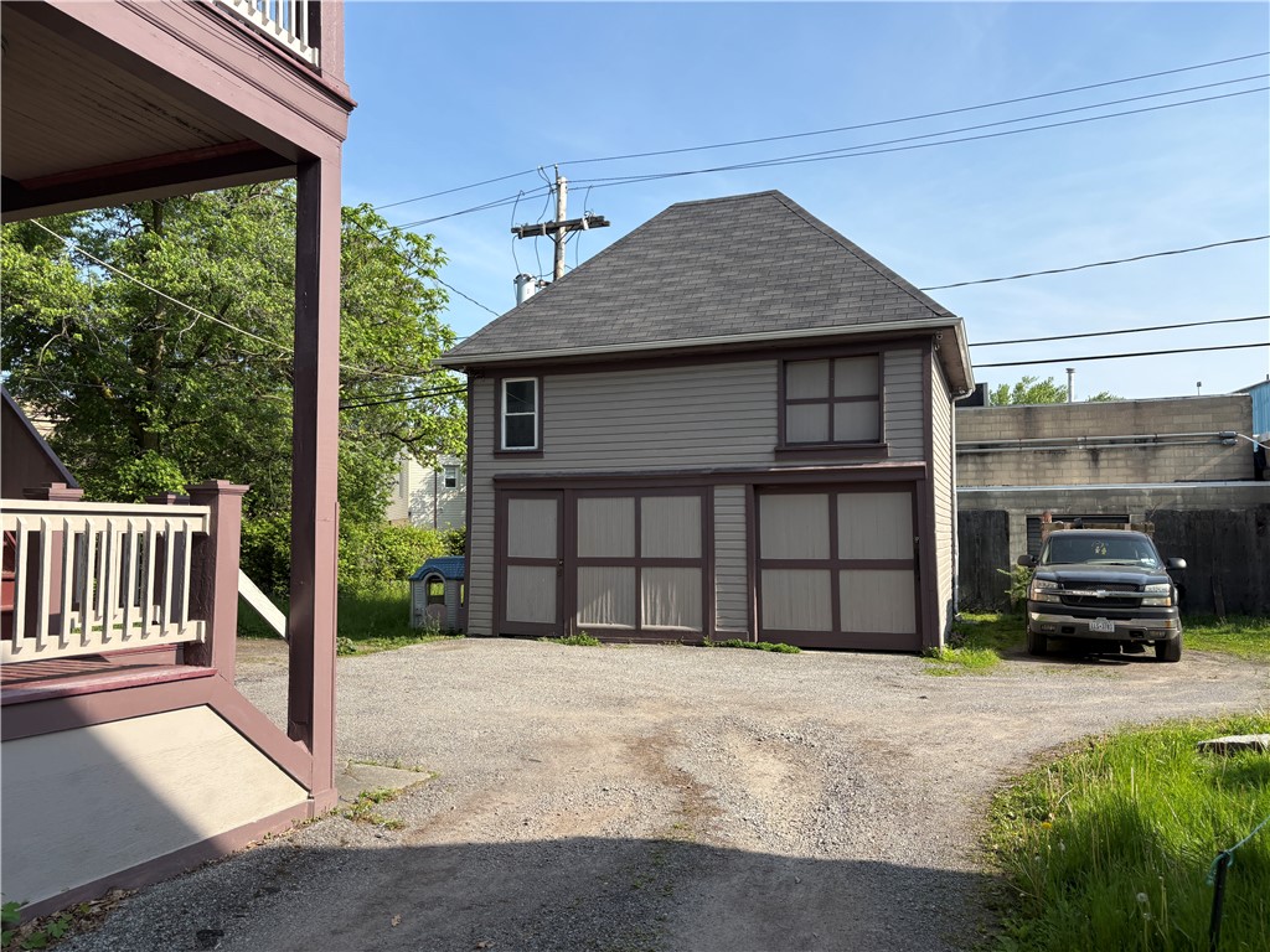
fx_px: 954
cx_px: 635
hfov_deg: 67.3
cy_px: 476
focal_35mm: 26
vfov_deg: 53.1
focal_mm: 5.96
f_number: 1.6
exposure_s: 1/2141
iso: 50
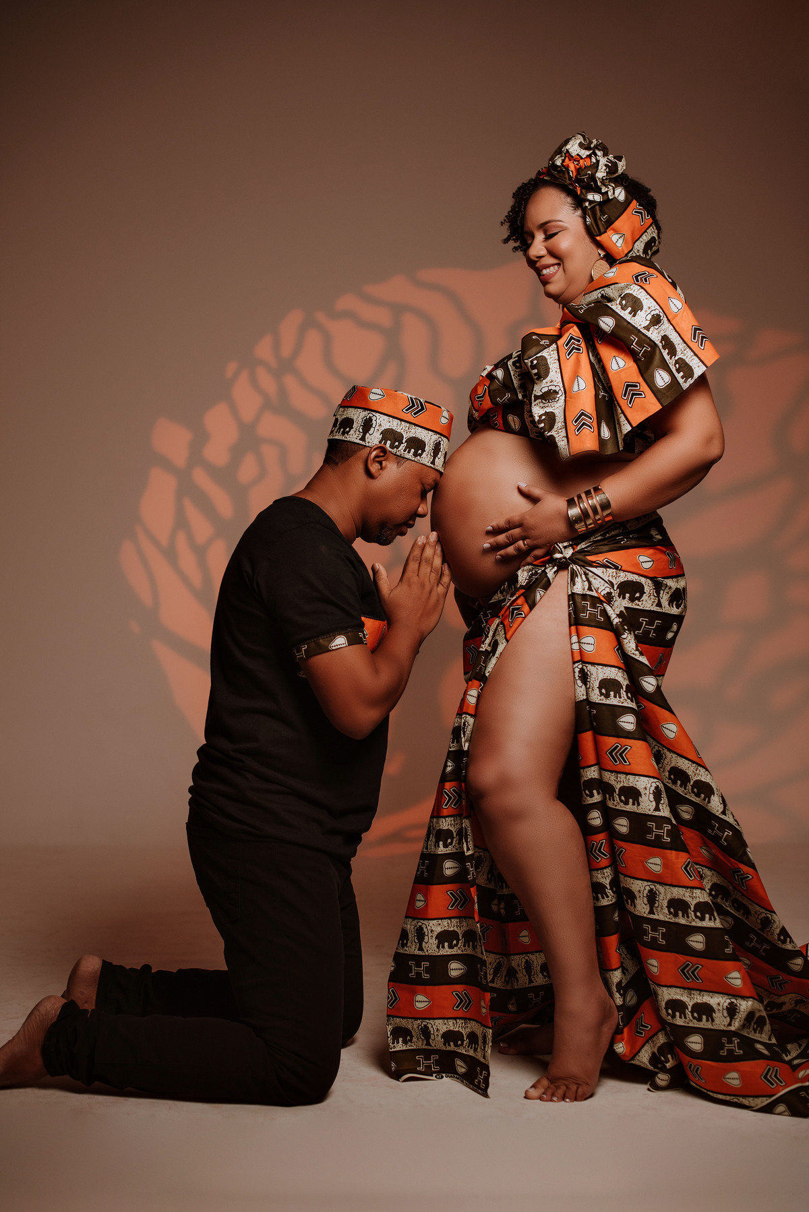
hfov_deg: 27.0
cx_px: 404
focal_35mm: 50
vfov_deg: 39.6
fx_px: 1684
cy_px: 606
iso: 160
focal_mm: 50
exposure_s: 1/125
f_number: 2.8
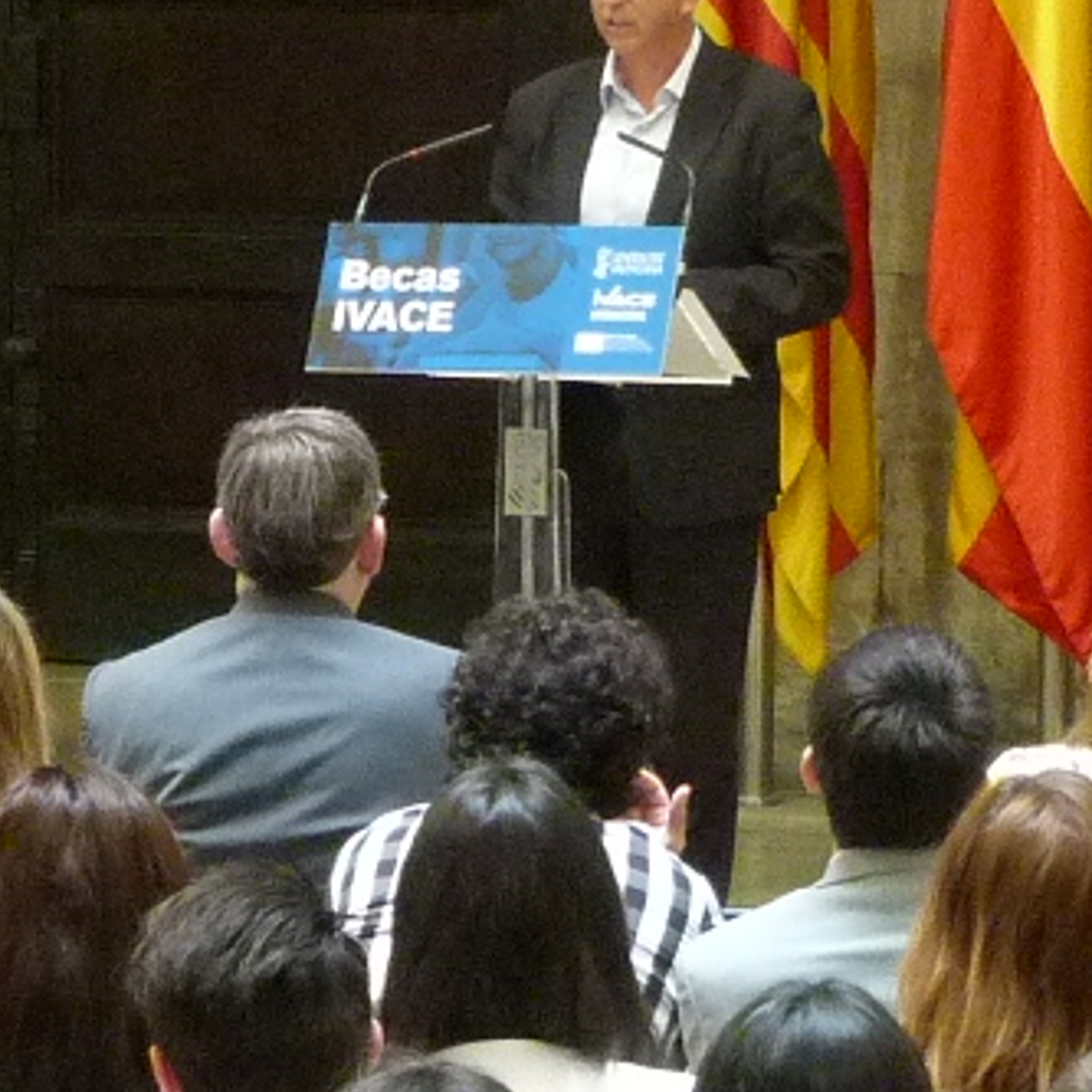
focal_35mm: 201
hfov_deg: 8.7
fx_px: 7174
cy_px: 426
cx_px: 403
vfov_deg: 8.7
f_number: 3.1
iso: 400
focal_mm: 6.7
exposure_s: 1/50
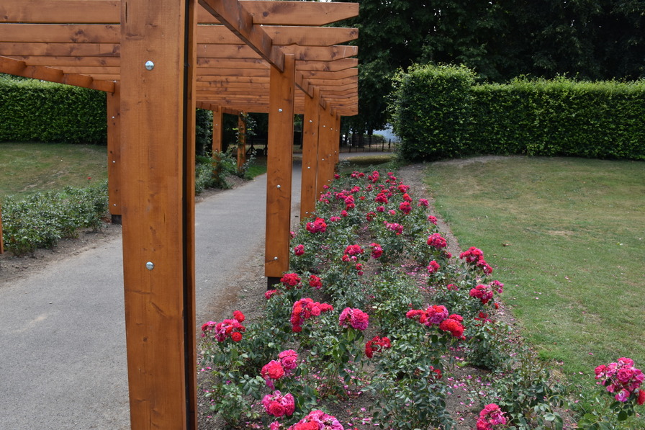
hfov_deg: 67.4
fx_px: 484
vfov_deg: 47.9
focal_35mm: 27
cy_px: 215
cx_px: 322
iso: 360
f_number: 8
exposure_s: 1/250
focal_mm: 18
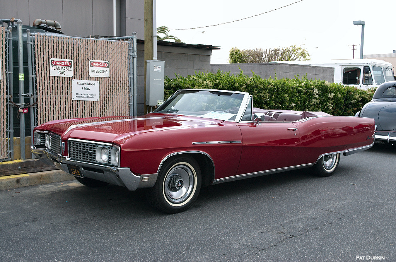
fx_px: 477
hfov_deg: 45.1
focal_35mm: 44
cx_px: 198
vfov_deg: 30.7
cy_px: 131
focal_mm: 29
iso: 200
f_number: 6.3
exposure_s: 1/80
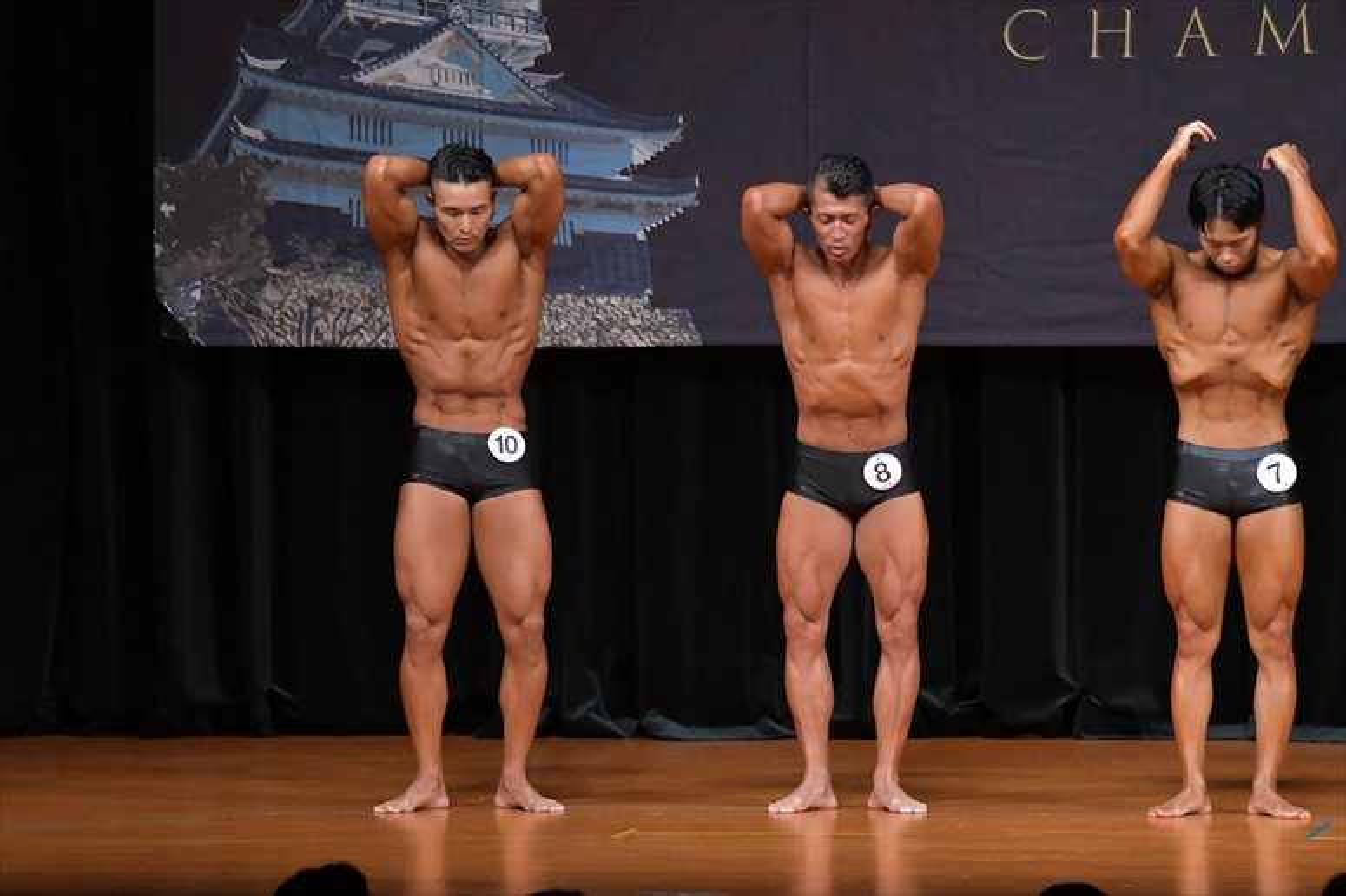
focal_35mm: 255
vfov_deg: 5.4
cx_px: 673
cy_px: 448
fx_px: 9530
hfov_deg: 8.1
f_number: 5.6
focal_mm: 170
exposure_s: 1/400
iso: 5000
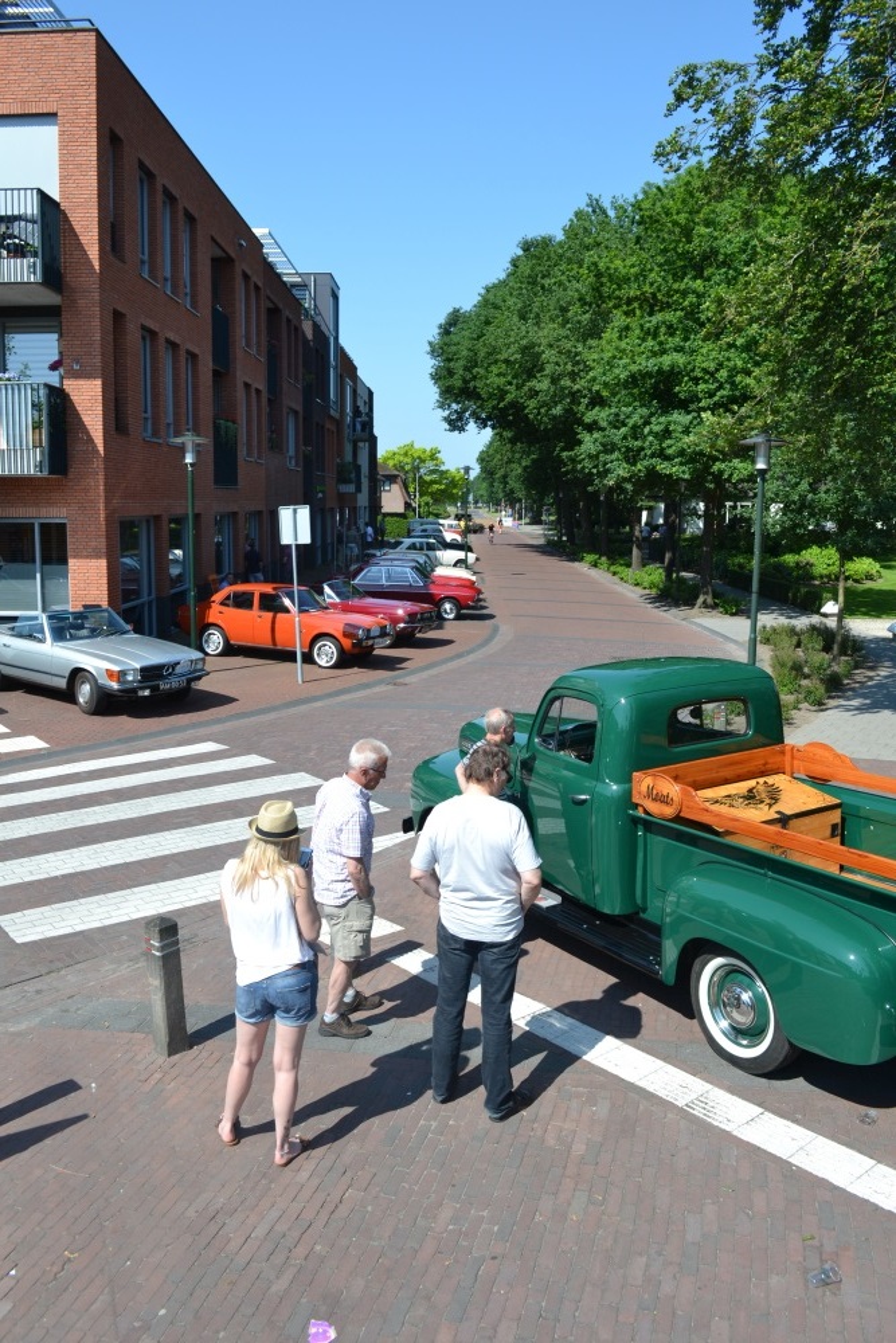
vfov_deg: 67.4
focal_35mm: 27
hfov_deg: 47.9
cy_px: 672
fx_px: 1008
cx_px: 448
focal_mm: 18
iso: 100
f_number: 7.1
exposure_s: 1/200
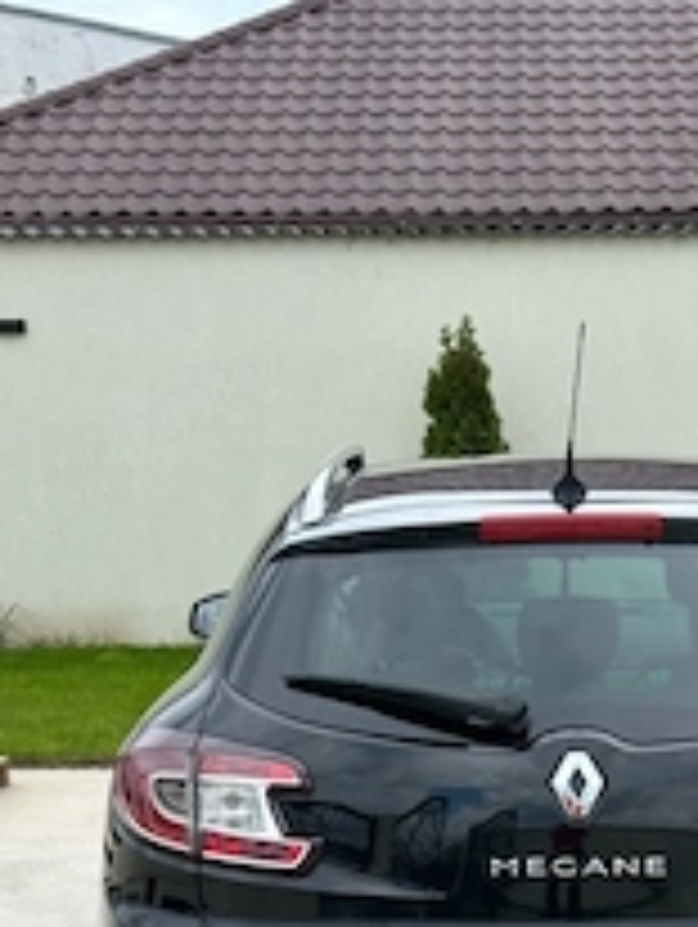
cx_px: 563
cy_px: 864
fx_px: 2495
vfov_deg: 20.6
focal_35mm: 93
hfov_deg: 15.8
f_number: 1.78
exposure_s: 1/1517
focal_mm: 6.86
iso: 64
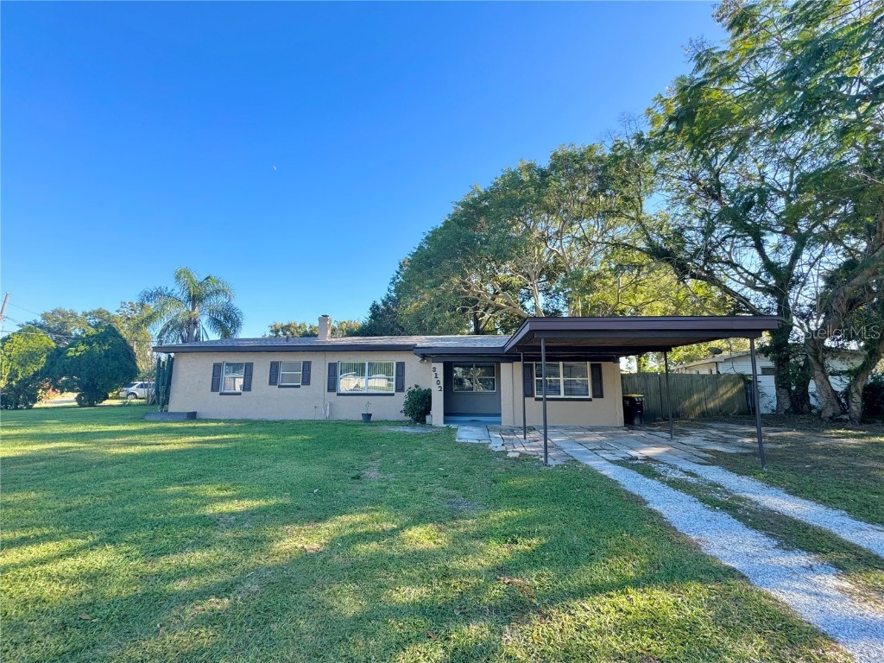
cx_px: 442
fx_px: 358
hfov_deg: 102.1
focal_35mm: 14
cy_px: 332
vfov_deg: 85.7
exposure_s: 1/418
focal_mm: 2.22
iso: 40
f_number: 2.2
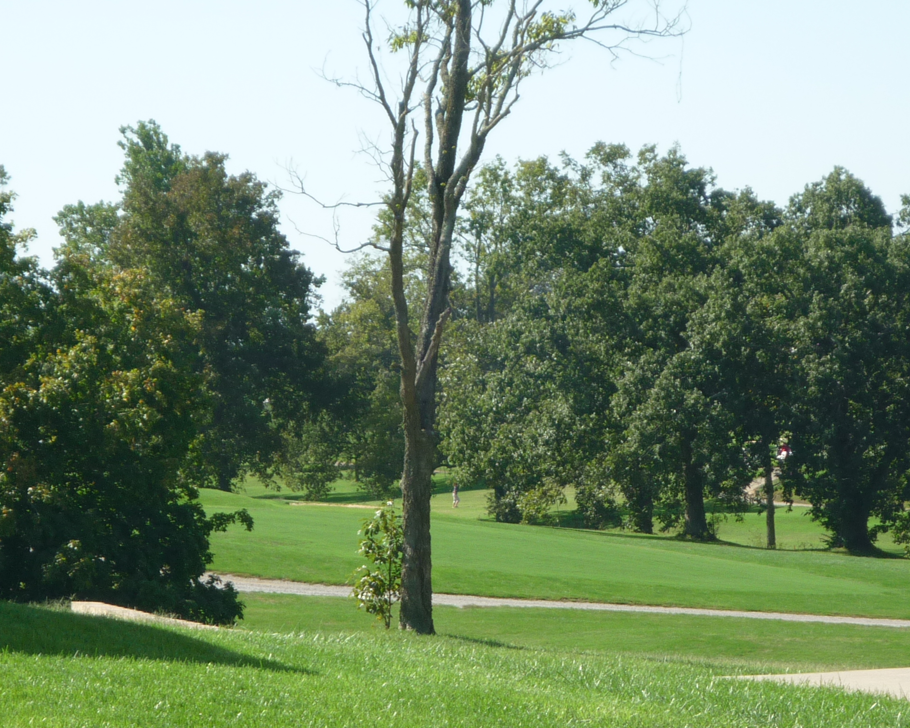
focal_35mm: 222
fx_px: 5979
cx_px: 483
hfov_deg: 8.7
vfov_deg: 7.0
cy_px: 362
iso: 80
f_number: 5.9
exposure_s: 1/160
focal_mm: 22
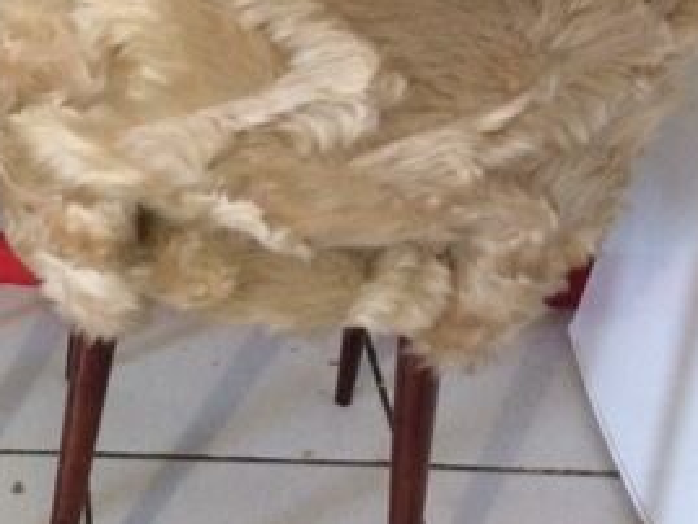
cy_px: 200
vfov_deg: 21.3
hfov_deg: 26.5
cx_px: -21
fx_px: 1392
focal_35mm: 69
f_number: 2.2
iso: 320
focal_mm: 4.15
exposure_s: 1/33
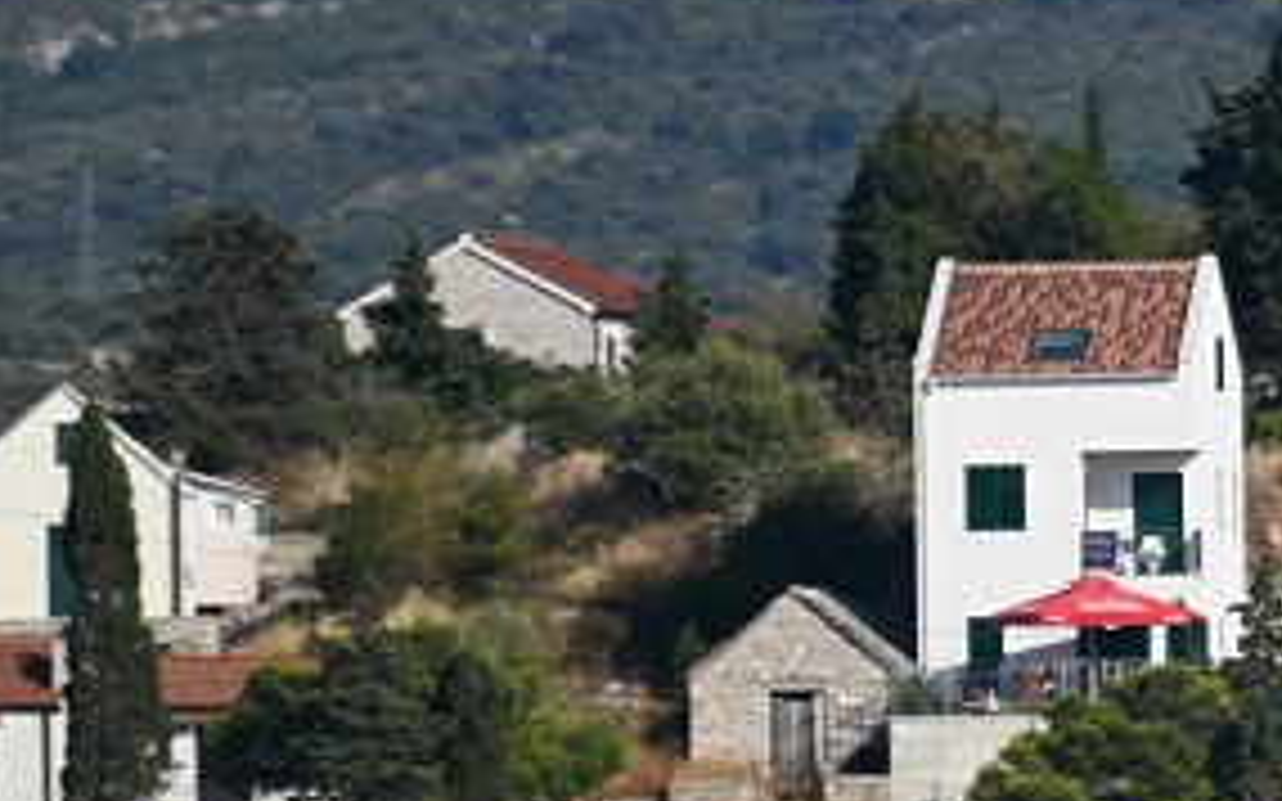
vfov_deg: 1.3
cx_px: 2240
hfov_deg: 2.1
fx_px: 34967
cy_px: 245
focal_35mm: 1001
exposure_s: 1/800
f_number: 5.6
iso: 100
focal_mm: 280
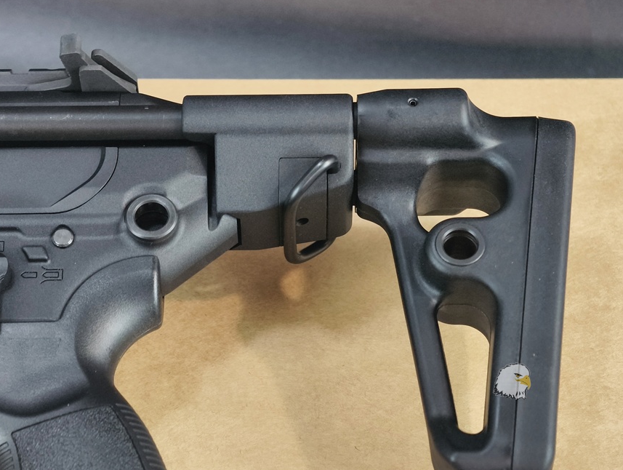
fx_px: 2146
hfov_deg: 16.5
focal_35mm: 119
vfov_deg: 12.5
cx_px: 220
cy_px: 262
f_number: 2.67
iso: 764
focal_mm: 22.48
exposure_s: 1/24
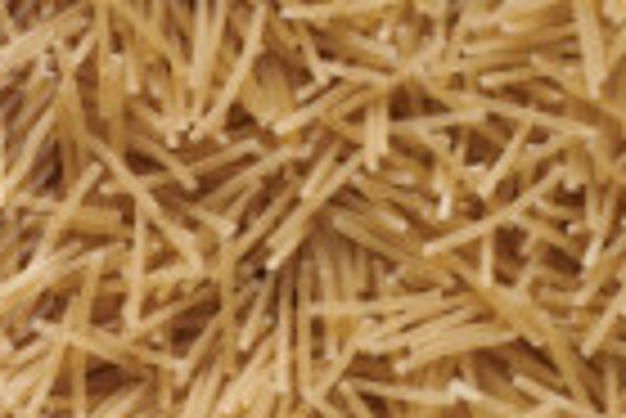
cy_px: 697
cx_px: -1072
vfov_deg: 4.8
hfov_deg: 6.7
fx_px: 4996
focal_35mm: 287
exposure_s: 1/100
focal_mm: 50
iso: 160
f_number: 8
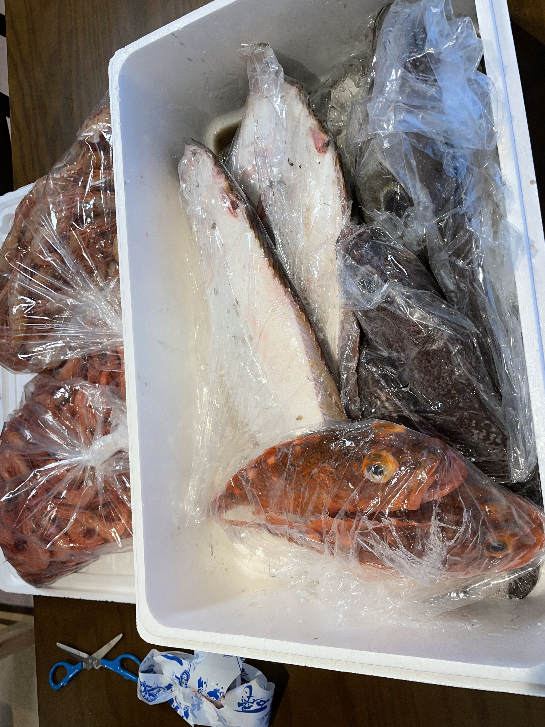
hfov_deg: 53.1
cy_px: 364
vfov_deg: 67.3
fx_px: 546
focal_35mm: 26
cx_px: 272
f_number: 1.6
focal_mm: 4.2
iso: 40
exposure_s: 1/100
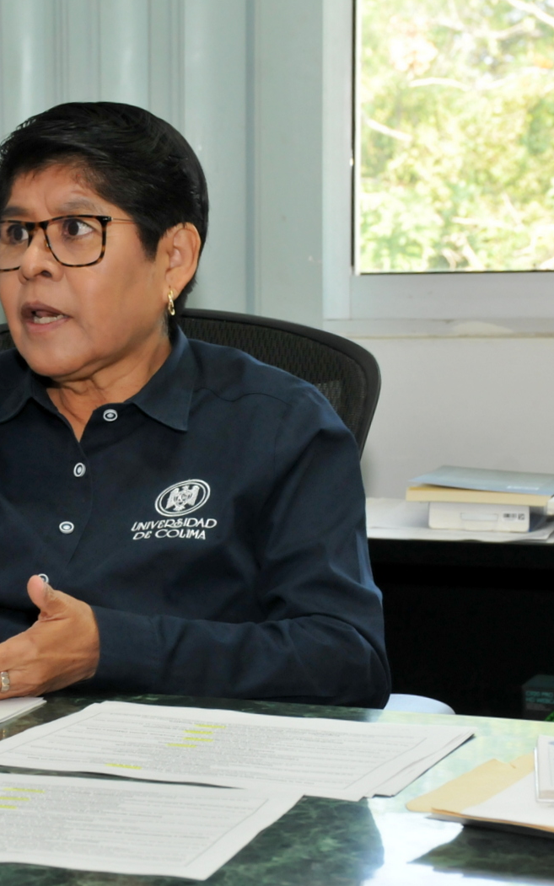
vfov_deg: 22.3
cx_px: 35
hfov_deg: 13.9
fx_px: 2246
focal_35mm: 93
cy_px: 440
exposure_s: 1/60
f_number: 7.1
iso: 800
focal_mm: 40
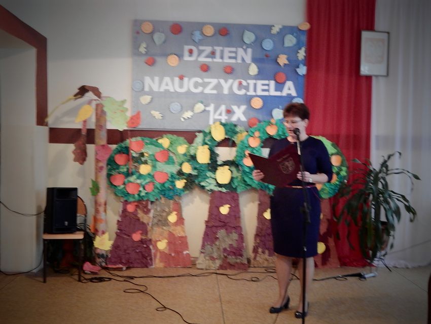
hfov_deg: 43.8
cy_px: 162
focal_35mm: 43
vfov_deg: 33.6
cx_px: 216
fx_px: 536
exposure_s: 1/8
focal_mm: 7.7
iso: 640
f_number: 3.6
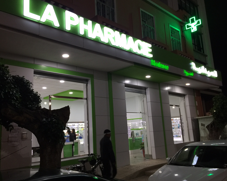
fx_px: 208
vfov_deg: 47.1
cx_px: 105
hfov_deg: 57.1
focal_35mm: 31
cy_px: 90
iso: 50
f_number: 2.2
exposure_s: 1/17
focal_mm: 4.15
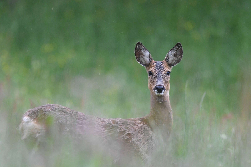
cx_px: 126
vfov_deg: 2.2
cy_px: 84
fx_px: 4392
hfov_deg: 3.3
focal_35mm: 630
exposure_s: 1/400
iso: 2500
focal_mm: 420
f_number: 6.3
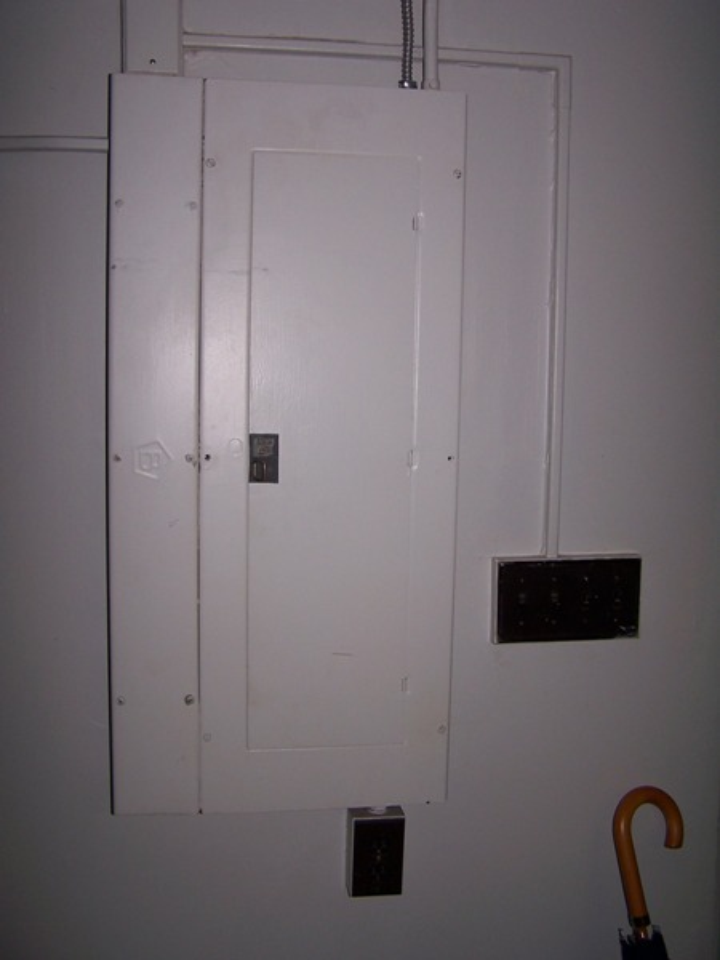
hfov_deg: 37.7
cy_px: 480
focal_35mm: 38
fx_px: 1054
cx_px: 360
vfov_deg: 49.0
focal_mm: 6.3
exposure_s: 1/60
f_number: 2.8
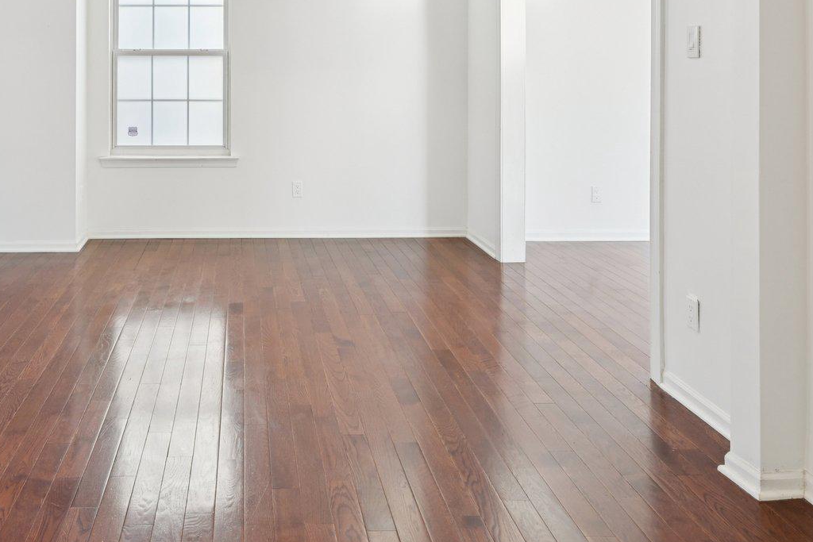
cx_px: 260
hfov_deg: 55.8
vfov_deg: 37.6
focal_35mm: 33
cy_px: 62
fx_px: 745
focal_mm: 16.5
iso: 180
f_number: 8
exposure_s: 1/15
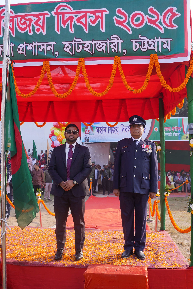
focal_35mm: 36
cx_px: 96
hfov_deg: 36.9
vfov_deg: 53.1
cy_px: 144
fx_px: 289
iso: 100
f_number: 5.6
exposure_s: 1/160
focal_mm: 24
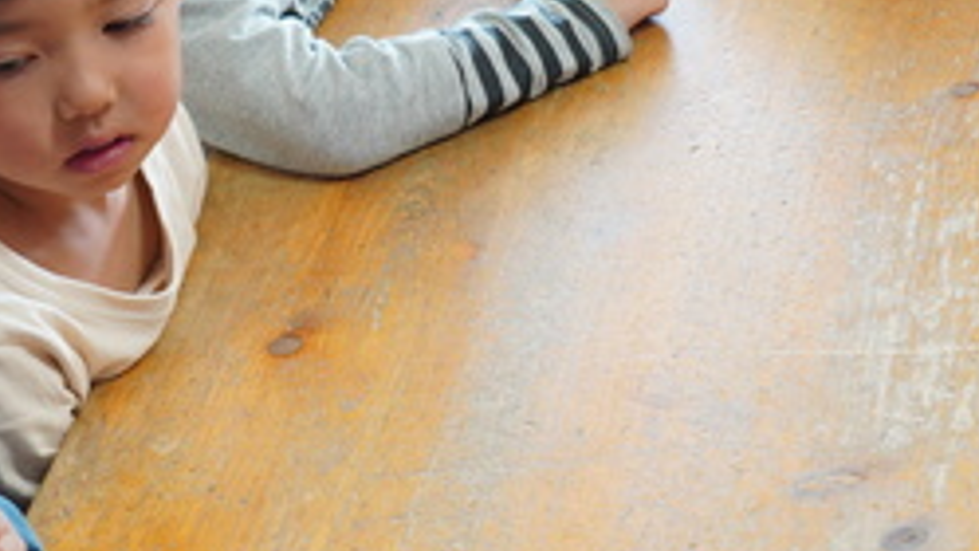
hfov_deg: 17.6
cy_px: 301
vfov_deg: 10.0
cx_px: 279
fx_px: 3141
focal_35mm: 121
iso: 200
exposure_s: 1/40
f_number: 2.8
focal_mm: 24
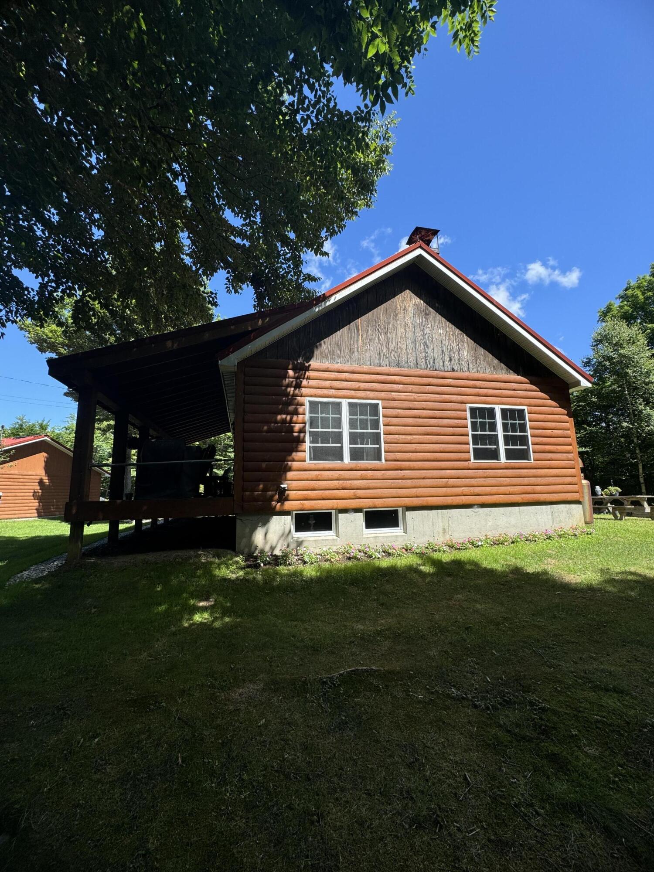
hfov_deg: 85.7
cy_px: 436
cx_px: 327
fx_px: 353
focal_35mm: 14
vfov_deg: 102.1
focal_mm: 2.22
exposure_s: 1/734
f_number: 2.2
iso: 40
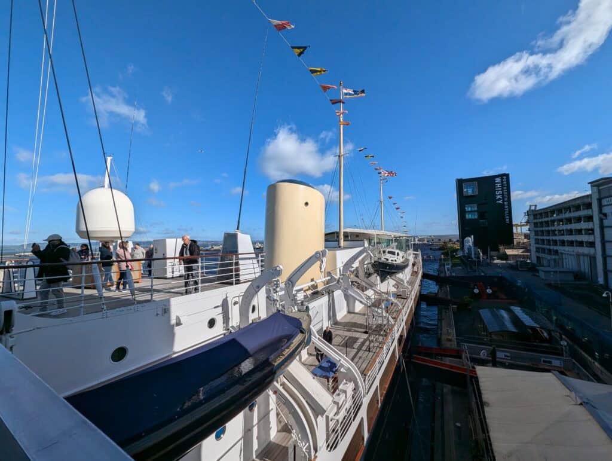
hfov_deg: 106.1
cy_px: 230
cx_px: 306
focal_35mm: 13
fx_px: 230
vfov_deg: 90.1
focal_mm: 1.9
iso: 46
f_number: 2.2
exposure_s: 1/3509
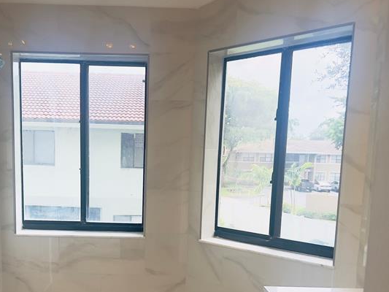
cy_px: 212
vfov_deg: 36.1
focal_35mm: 39
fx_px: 438
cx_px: 148
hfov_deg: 47.5
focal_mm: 5.7
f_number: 1.5
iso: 50
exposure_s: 1/678
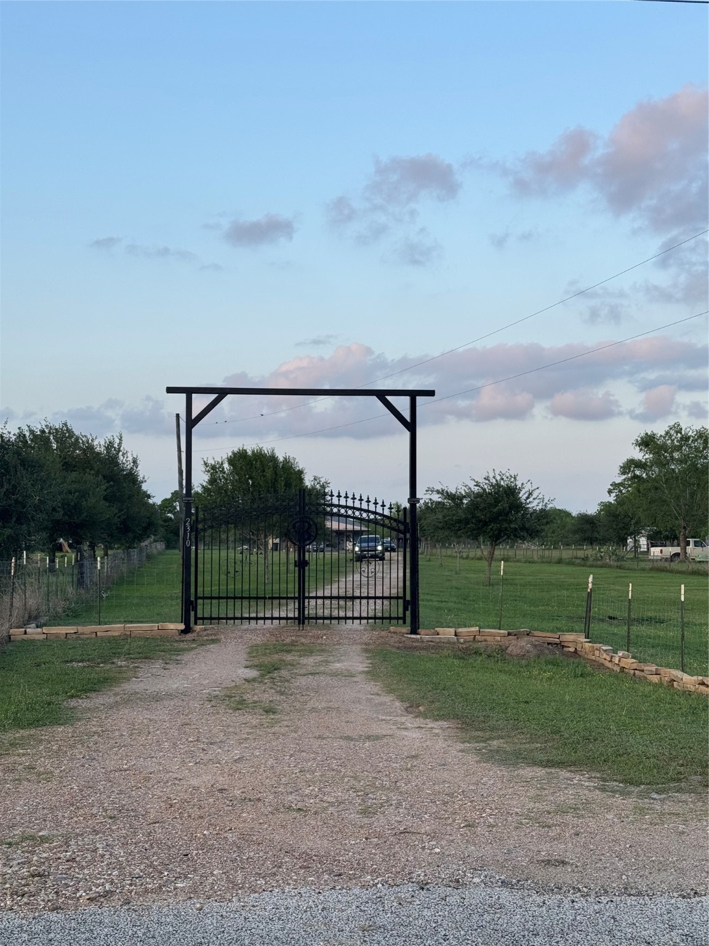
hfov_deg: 30.3
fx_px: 1311
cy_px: 473
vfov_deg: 39.7
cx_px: 354
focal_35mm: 48
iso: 64
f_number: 1.78
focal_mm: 6.76
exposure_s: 1/693
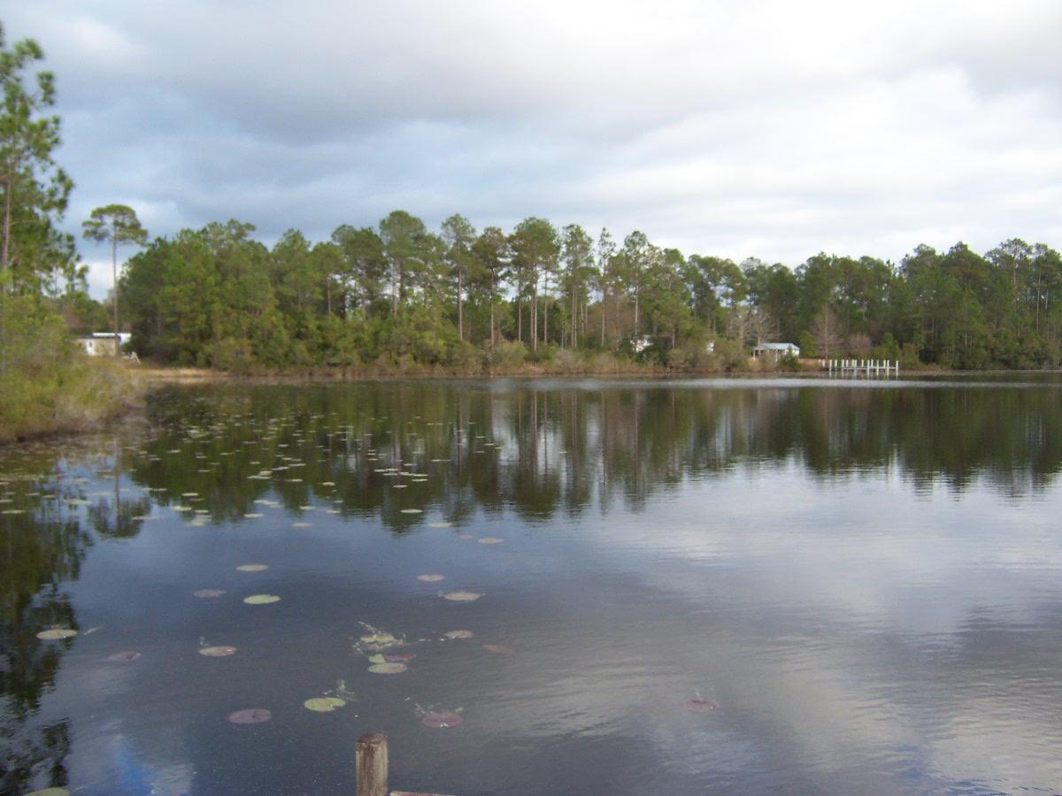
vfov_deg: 42.9
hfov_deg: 55.4
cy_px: 398
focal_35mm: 33
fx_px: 1012
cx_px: 531
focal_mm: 5.5
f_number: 3.4
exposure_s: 1/180
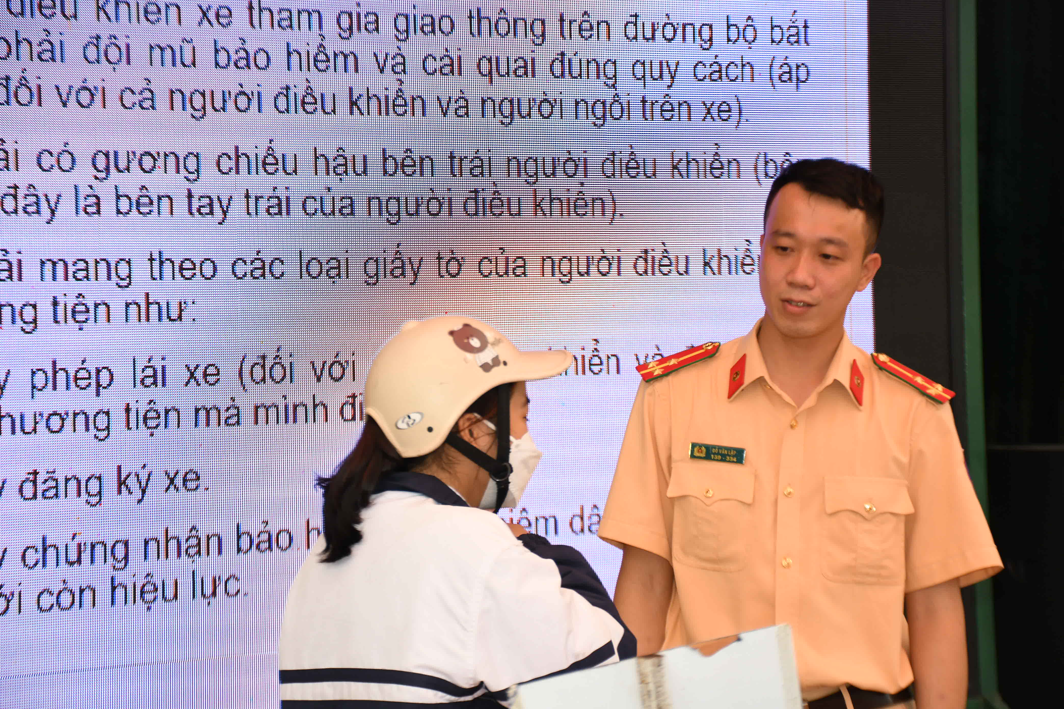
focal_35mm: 135
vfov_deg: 10.2
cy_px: 354
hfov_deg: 15.2
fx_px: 3990
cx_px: 532
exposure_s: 1/200
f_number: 5.3
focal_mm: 90
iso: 640
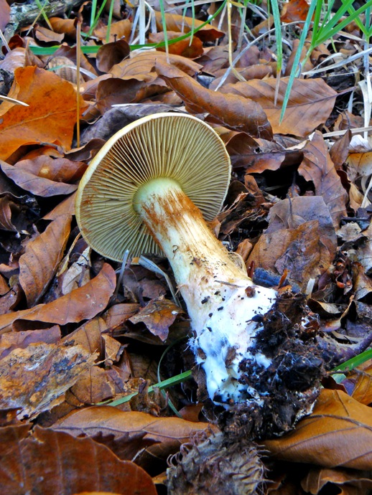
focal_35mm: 43
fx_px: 616
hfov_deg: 33.6
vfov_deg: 43.8
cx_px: 186
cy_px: 248
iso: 100
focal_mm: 7.1
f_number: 8
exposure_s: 1/1.6
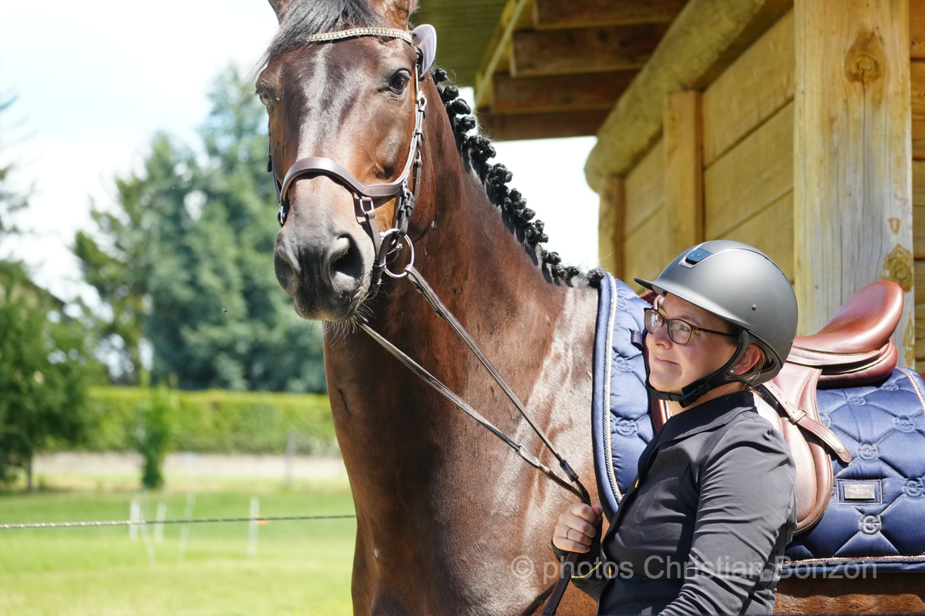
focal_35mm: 147
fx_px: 3777
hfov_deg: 14.0
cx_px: 462
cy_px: 308
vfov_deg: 9.3
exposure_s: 1/1000
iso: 800
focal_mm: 98
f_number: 5
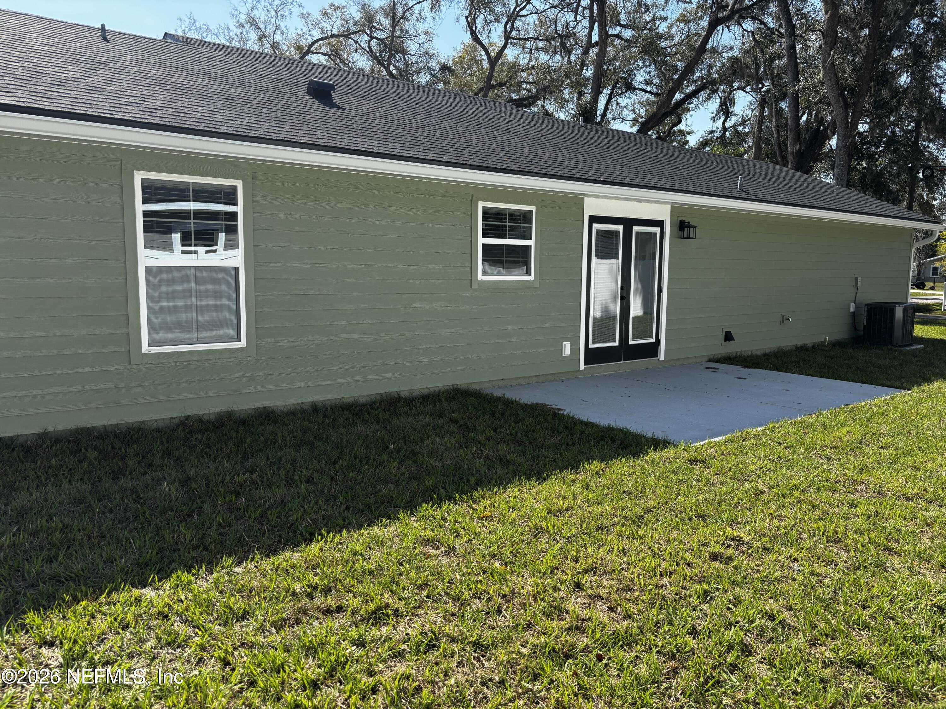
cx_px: 473
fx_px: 711
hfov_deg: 67.3
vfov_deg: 53.1
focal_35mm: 26
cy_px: 354
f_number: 1.6
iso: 50
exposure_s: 1/1845
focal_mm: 5.96
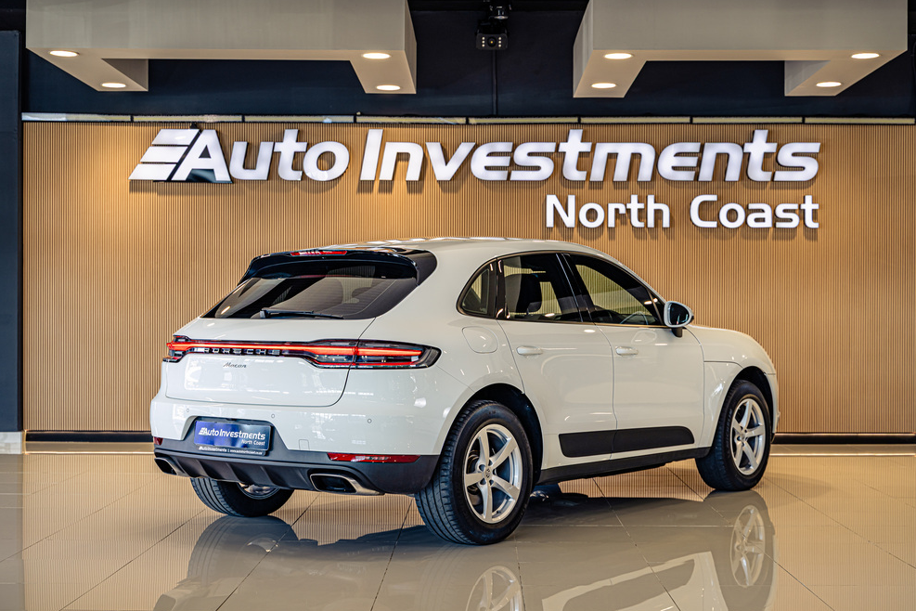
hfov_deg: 35.1
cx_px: 474
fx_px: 1450
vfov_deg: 23.8
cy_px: 314
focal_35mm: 57
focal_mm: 55
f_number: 4
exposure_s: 1/60
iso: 100
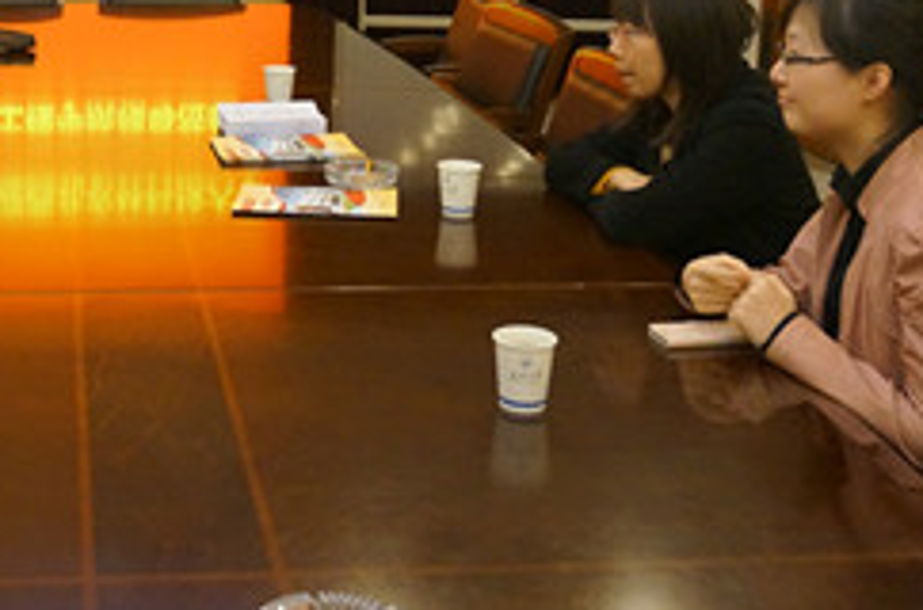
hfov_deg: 30.3
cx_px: 195
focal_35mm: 65
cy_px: -2
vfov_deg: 20.1
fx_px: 1663
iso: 3200
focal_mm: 21
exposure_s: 1/80
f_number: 4
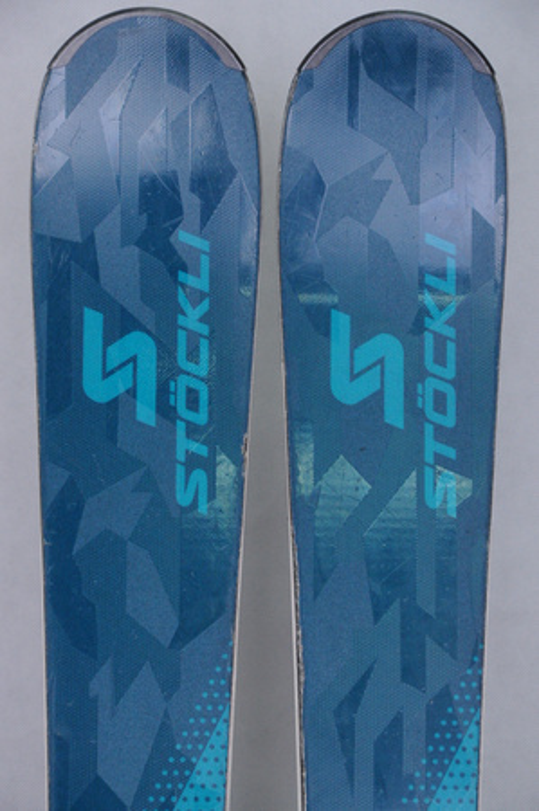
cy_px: 406
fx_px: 3309
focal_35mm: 147
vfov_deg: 14.0
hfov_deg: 9.3
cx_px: 270
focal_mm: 98
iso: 2000
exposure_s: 1/125
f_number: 8
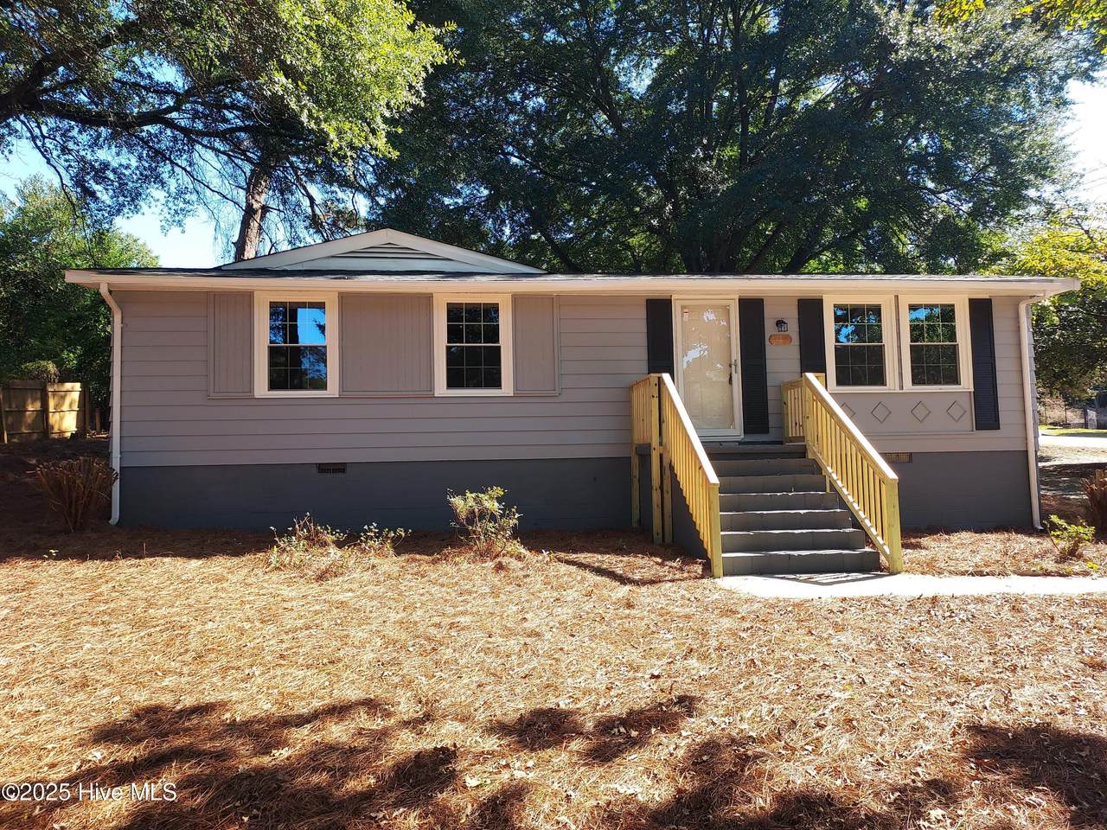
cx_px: 554
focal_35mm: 24
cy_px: 415
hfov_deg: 71.6
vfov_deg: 56.8
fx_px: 768
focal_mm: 4.6
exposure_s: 1/213
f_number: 1.8
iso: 40
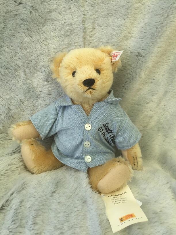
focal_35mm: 29
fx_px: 197
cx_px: 88
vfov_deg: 61.7
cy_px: 118
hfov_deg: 48.2
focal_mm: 4.15
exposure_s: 1/898
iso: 32
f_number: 2.2
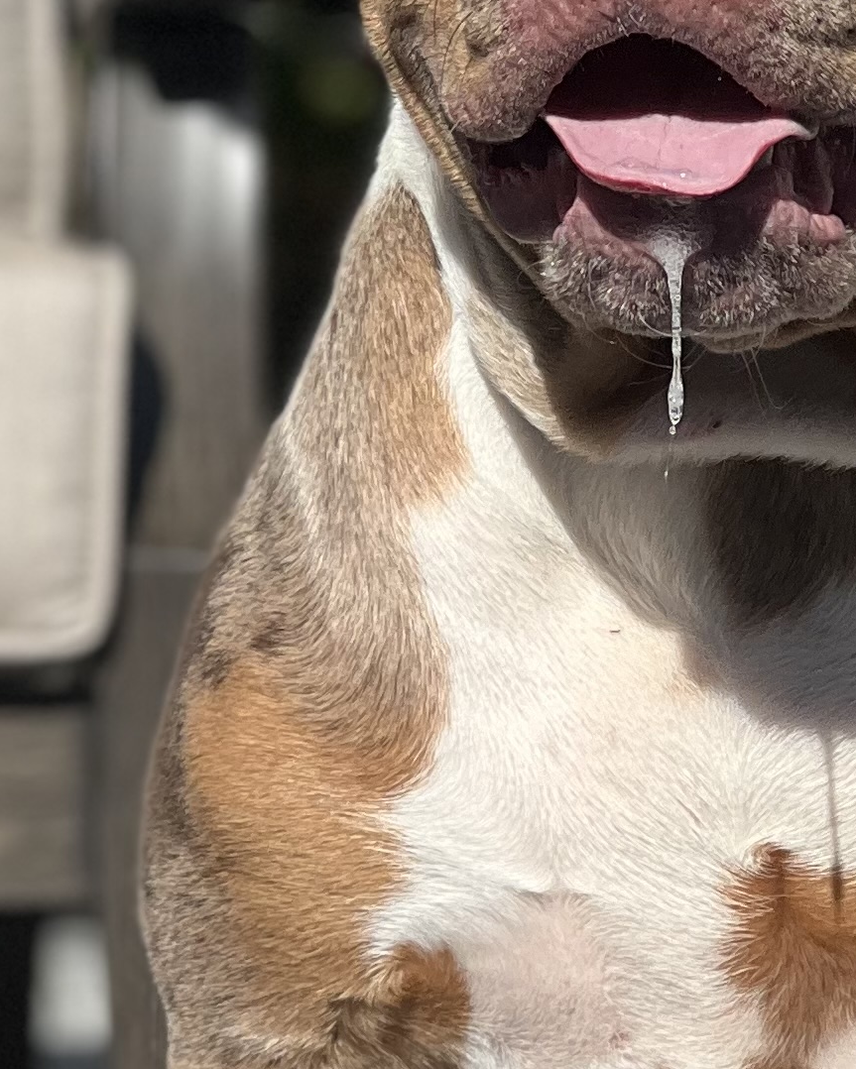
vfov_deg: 6.9
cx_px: 608
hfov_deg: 5.5
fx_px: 8895
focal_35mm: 281
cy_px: 611
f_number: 2.8
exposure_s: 1/786
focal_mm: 9
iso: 32
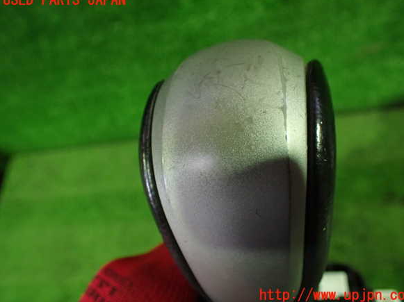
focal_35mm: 31
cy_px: 148
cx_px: 208
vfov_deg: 45.4
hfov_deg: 58.4
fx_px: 362
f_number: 2.3
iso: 800
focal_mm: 5.4
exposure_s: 1/50
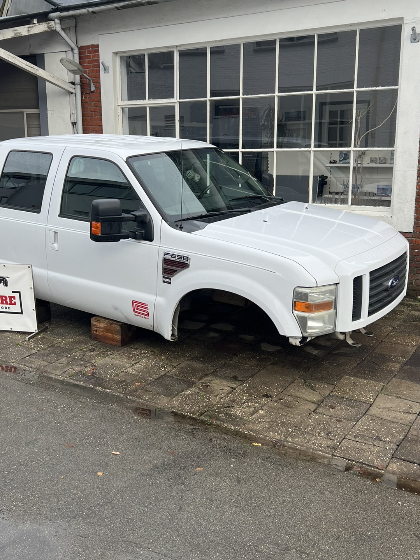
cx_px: 177
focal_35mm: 37
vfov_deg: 50.1
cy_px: 264
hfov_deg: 38.6
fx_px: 599
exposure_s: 1/991
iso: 50
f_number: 1.5
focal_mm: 5.7
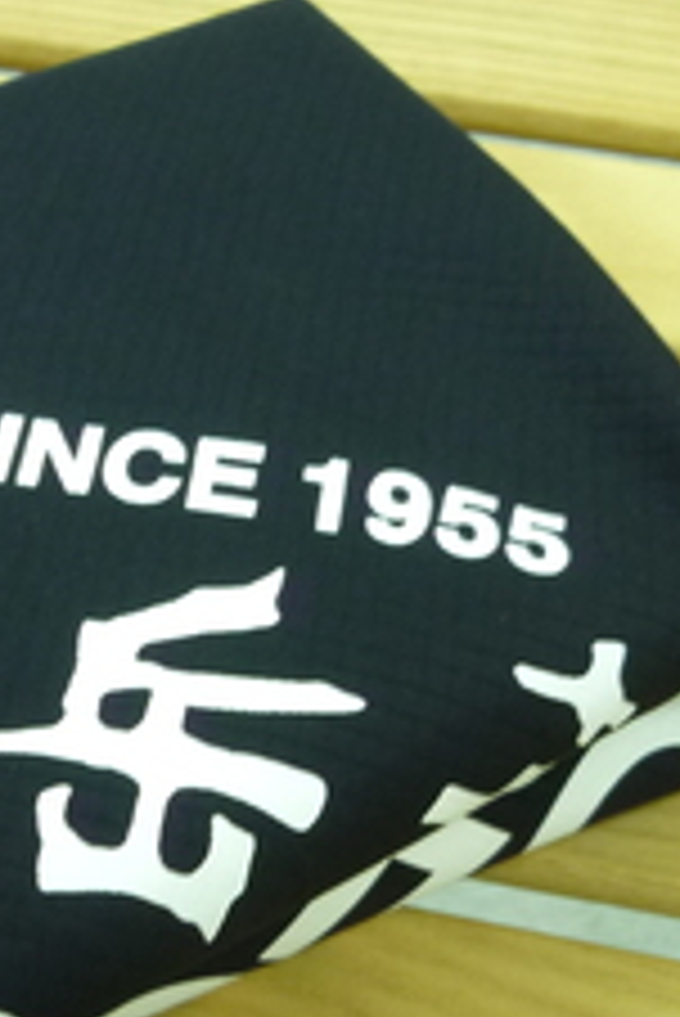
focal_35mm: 61
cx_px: 50
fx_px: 1726
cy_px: 698
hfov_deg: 21.7
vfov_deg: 32.5
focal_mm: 4.5
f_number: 2.8
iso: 200
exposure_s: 1/30
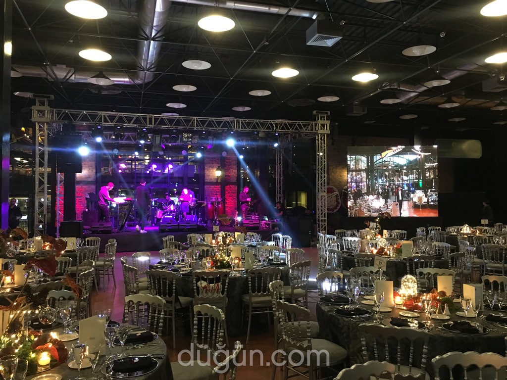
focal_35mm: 29
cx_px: 254
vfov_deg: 48.2
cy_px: 190
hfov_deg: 61.7
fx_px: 425
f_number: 2.2
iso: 250
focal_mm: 4.15
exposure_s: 1/17
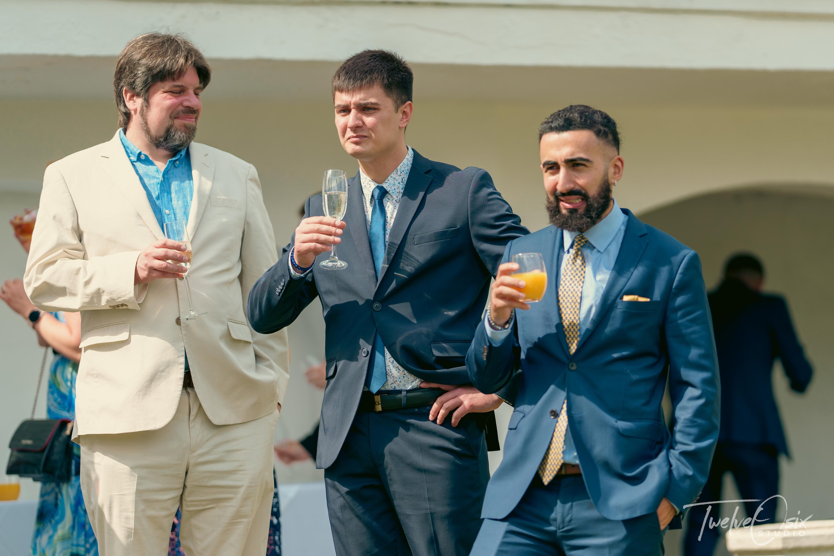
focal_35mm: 135
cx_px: 417
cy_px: 278
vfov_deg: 10.2
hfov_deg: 15.2
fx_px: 3127
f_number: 1.8
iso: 100
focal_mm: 135
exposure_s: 1/2500
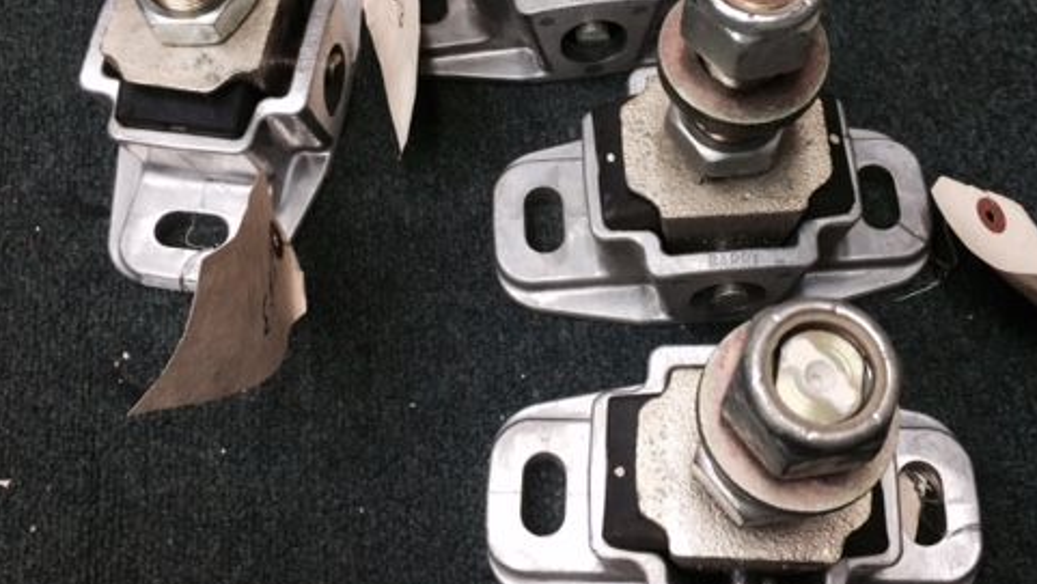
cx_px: 610
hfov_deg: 48.1
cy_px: 168
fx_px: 1155
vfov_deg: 28.1
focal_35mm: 42
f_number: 2.2
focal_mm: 4.15
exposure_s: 1/30
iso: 125
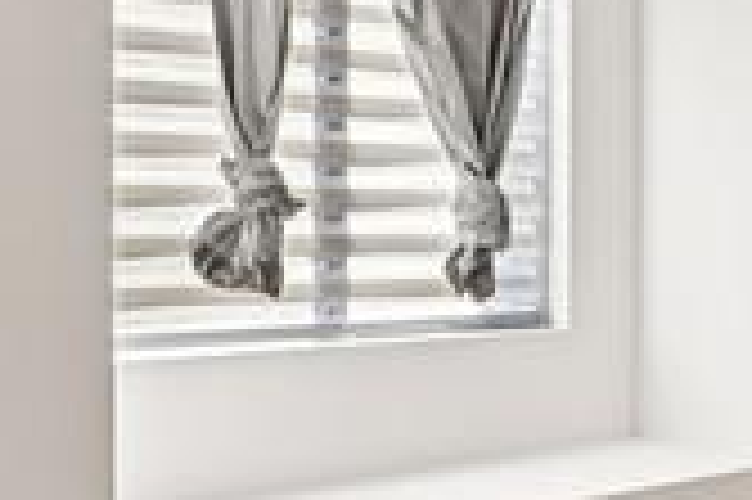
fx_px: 1398
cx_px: 1148
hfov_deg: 23.6
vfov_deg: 20.3
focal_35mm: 67
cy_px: 232
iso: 1250
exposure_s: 1/250
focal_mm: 14
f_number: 8
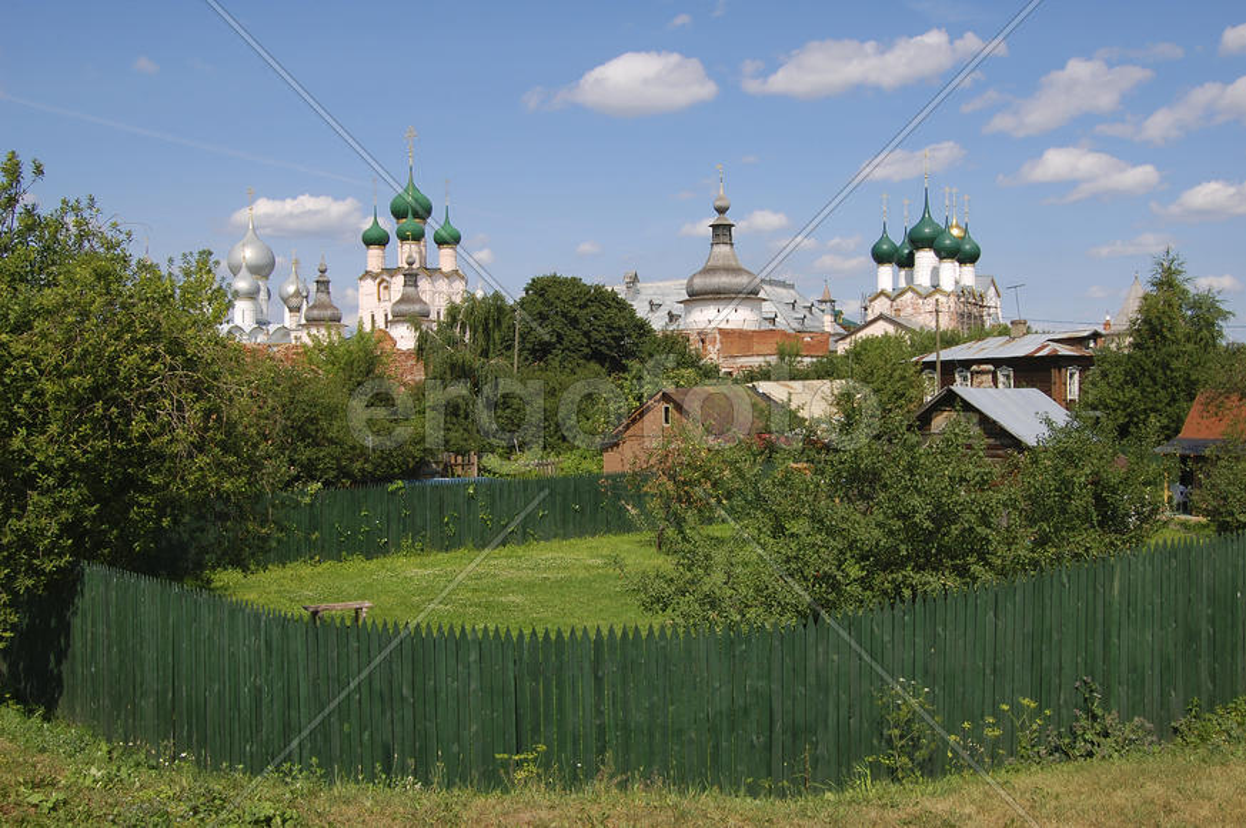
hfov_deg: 55.2
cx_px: 623
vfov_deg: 38.3
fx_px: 1193
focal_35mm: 34
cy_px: 414
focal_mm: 23
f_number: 11
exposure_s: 1/250
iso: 200
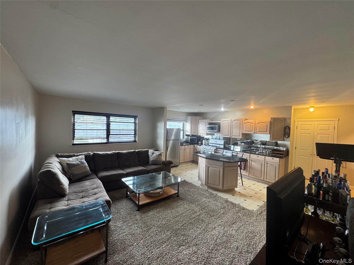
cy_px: 132
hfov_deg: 102.1
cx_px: 177
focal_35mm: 14
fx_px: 143
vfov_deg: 85.7
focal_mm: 2.22
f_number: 2.2
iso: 200
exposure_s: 1/60
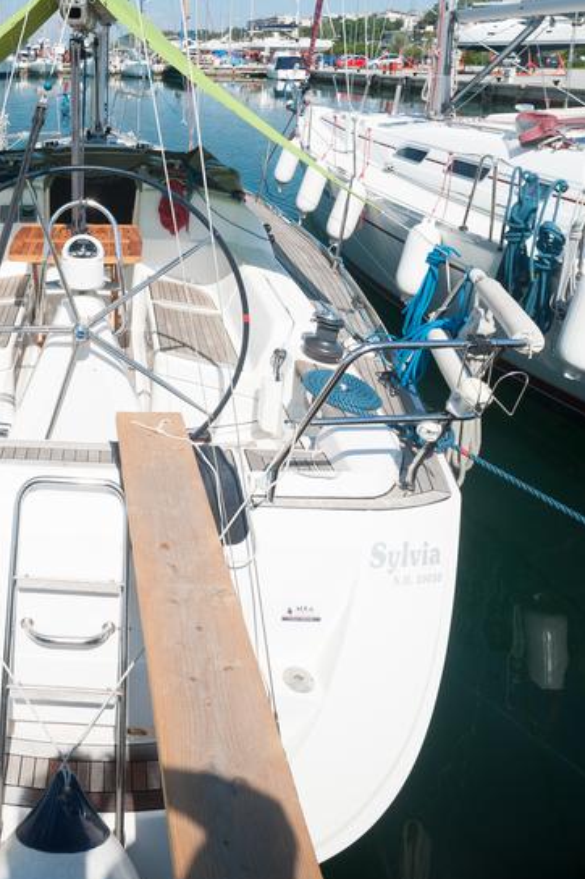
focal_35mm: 30
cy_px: 179
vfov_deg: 57.5
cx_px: 75
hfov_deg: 40.7
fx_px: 732
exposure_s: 1/1250
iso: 1250
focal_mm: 17
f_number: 9
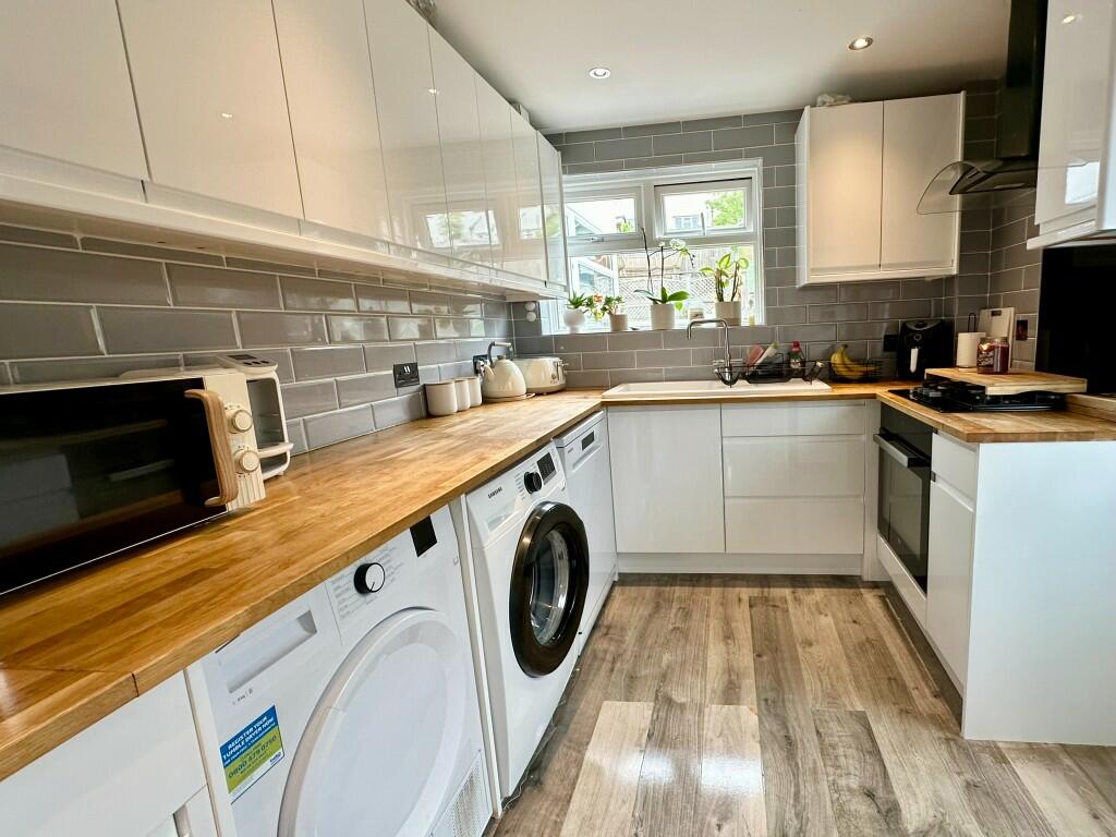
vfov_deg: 85.7
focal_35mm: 14
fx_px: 451
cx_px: 558
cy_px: 418
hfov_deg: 102.1
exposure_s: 1/100
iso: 100
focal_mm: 2.22
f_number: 2.2
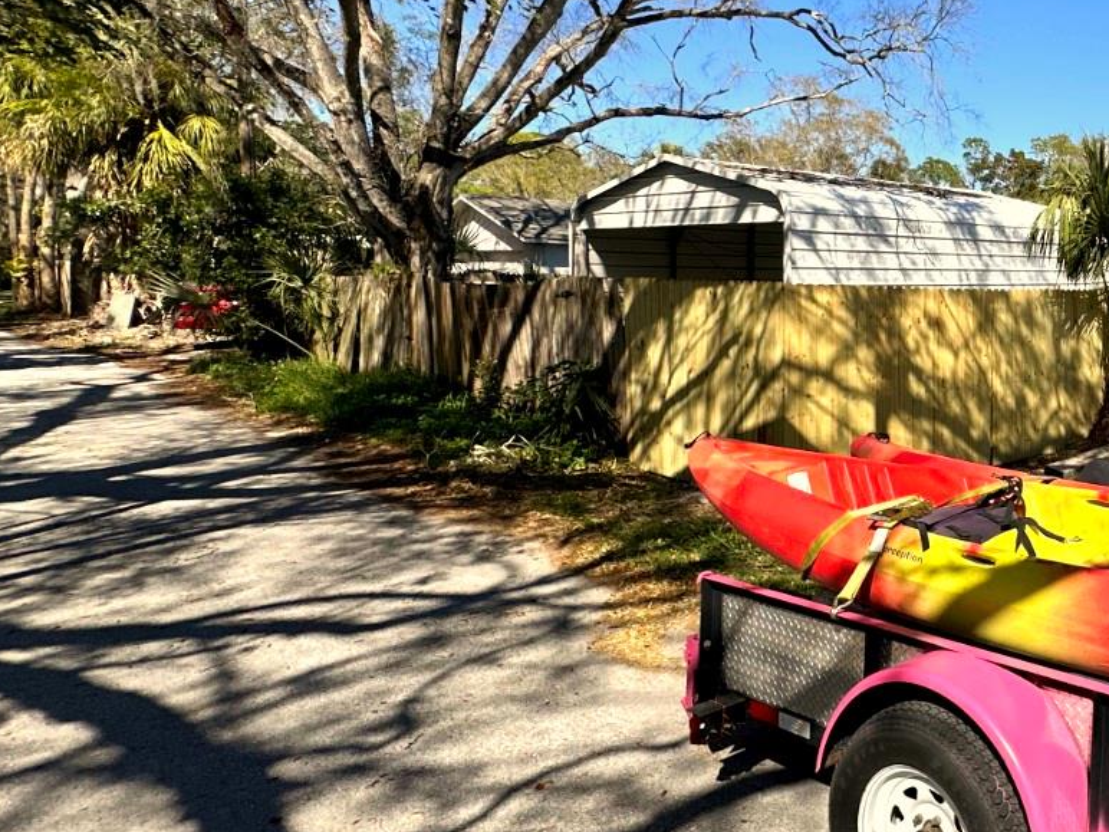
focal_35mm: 29
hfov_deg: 50.7
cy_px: 341
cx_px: 1090
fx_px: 929
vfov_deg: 48.0
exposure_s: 1/2257
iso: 50
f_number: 2.2
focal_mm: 2.2
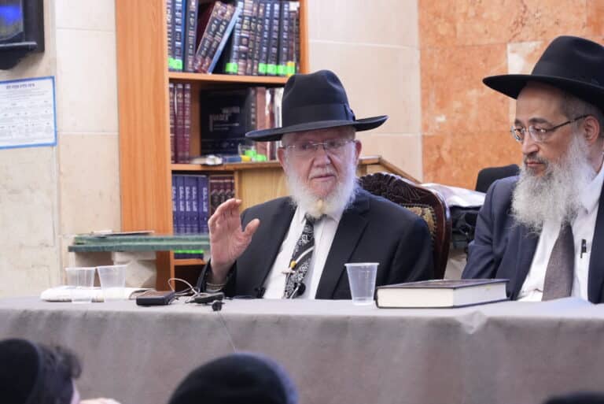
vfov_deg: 10.6
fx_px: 2182
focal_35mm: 130
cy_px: 202
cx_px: 302
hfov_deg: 15.8
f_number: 7.1
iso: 4000
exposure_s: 1/200
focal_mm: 130
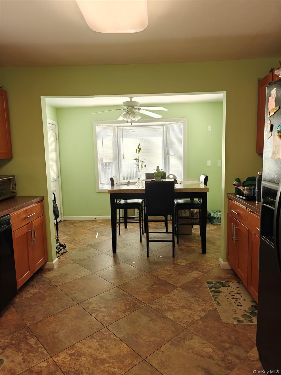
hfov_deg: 58.9
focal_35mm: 23
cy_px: 188
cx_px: 140
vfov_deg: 73.9
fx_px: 249
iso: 250
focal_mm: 6.06
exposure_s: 1/120
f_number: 1.6
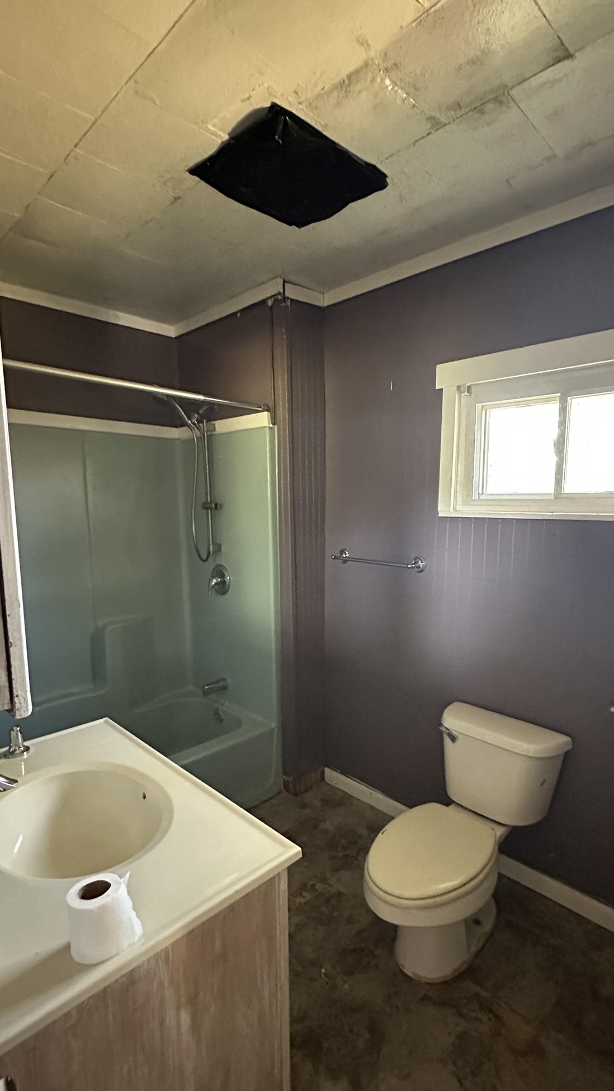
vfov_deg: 92.5
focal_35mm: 18
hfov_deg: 60.7
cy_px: 586
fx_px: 521
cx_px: 356
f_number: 2.2
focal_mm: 2.22
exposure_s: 1/60
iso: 1250
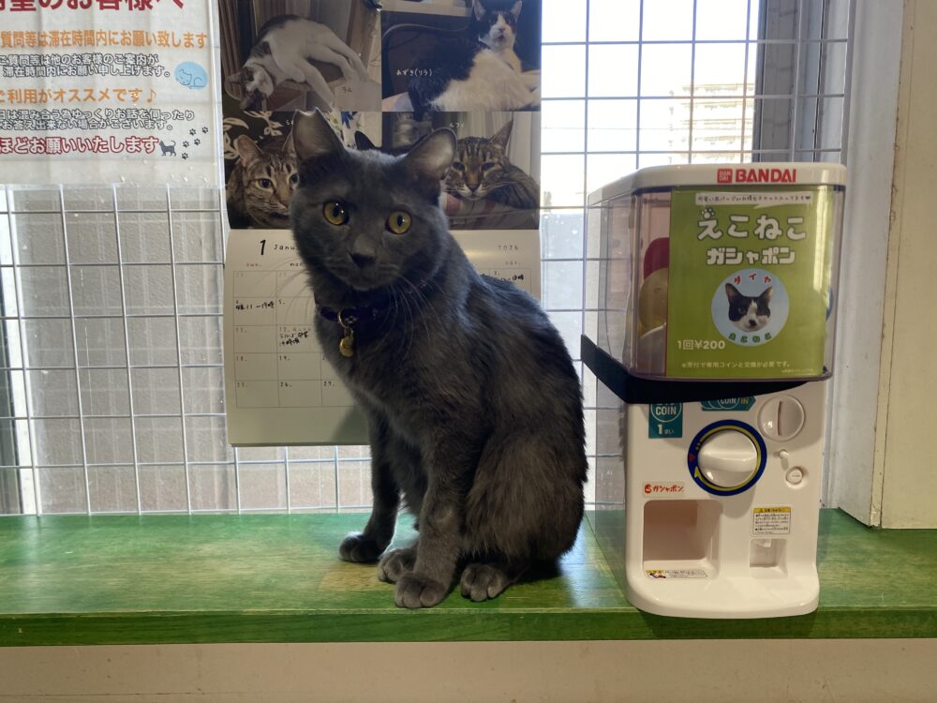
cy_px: 352
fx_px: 704
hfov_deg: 67.3
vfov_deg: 53.1
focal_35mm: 26
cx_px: 468
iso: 80
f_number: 1.8
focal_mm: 4.25
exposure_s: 1/121
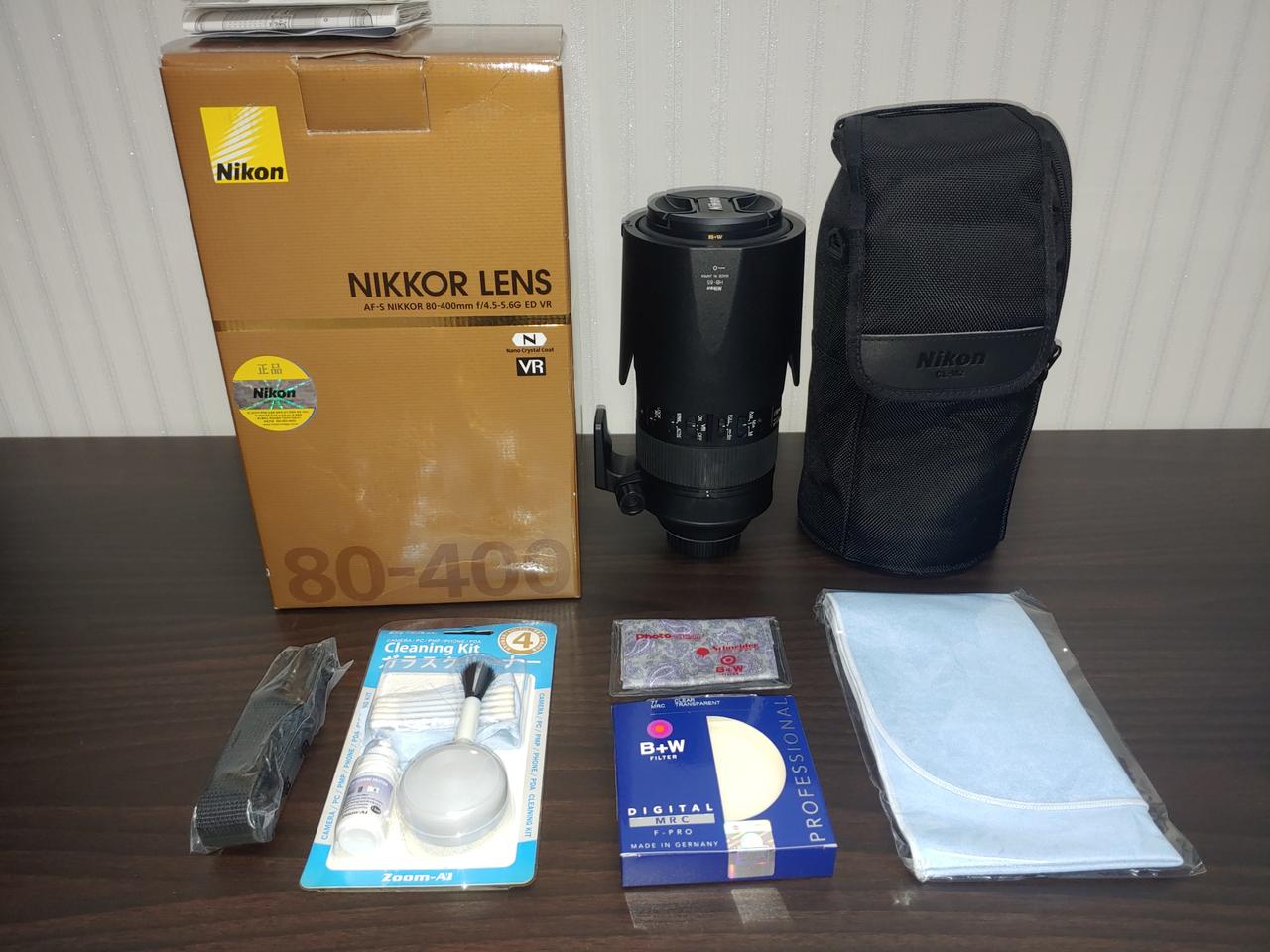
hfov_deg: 69.4
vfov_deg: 54.9
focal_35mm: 25
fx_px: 917
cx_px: 635
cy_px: 476
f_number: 1.5
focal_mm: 4.23
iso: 50
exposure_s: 1/40
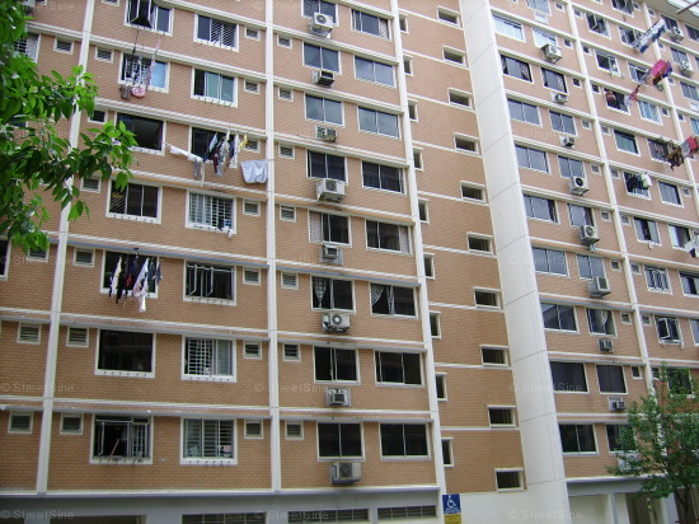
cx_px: 350
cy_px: 262
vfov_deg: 40.7
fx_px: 706
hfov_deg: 52.6
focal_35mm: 35
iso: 50
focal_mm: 5.95
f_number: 2.8
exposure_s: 1/458
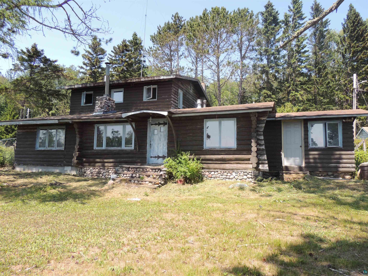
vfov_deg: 56.8
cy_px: 138
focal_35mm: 24
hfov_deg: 71.6
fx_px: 255
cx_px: 184
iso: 100
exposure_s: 1/500
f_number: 3
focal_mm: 4.3
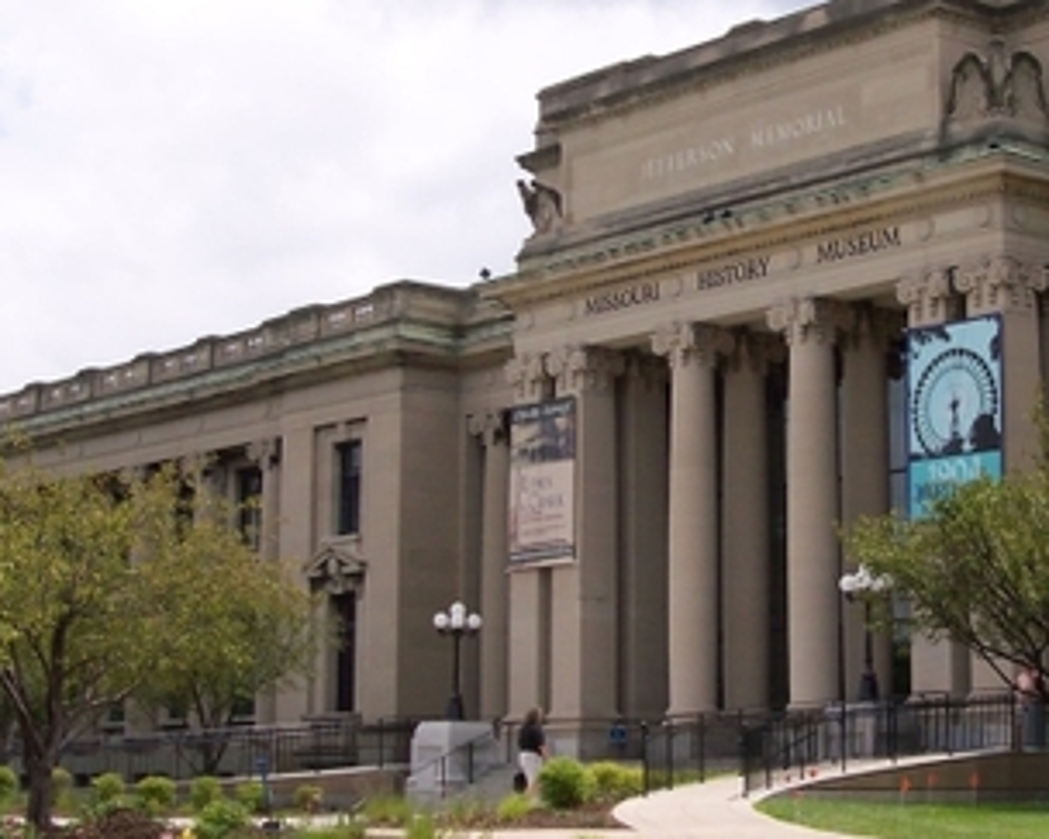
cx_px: 749
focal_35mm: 78
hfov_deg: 24.3
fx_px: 2421
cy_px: 361
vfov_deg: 19.6
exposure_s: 1/700
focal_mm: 8
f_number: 4.8
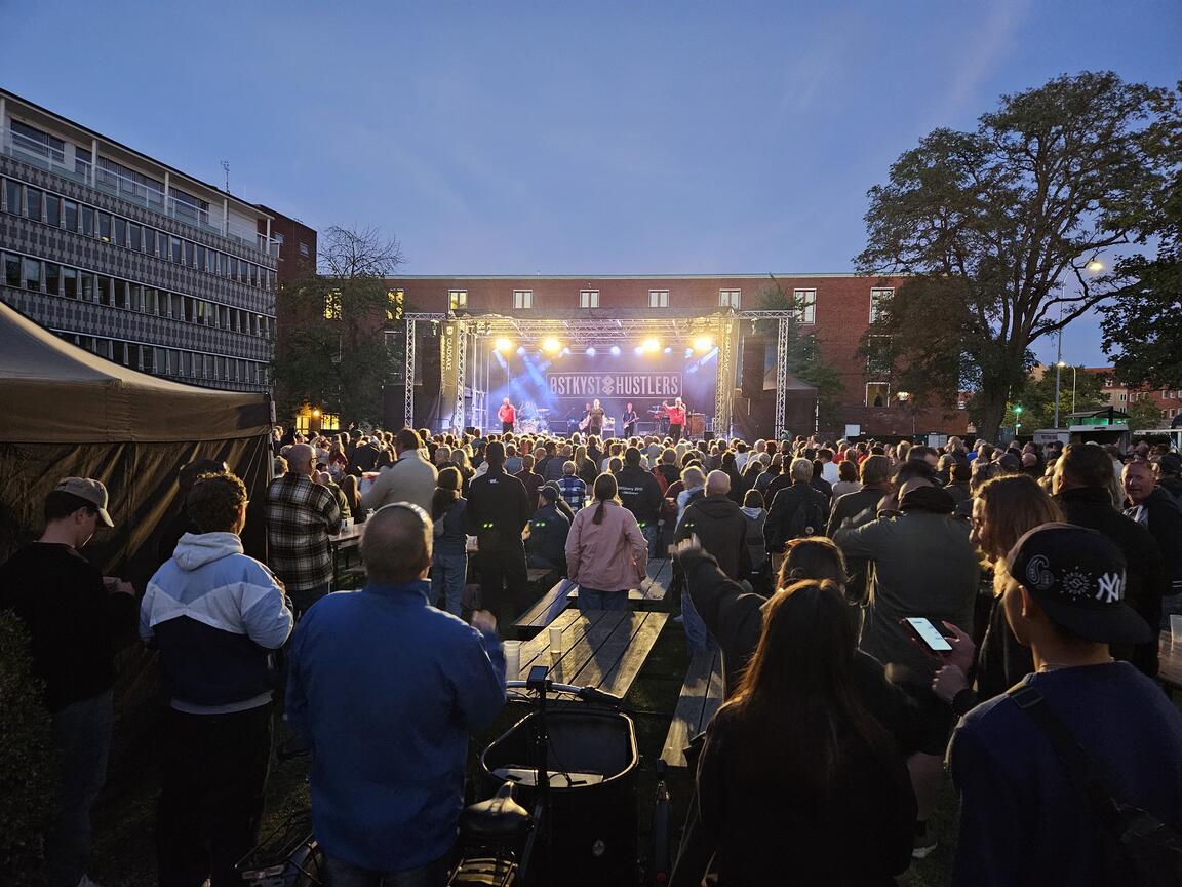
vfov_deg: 58.9
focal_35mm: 23
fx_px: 785
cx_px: 591
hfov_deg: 73.9
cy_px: 444
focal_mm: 5.4
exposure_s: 1/25
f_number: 1.8
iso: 640
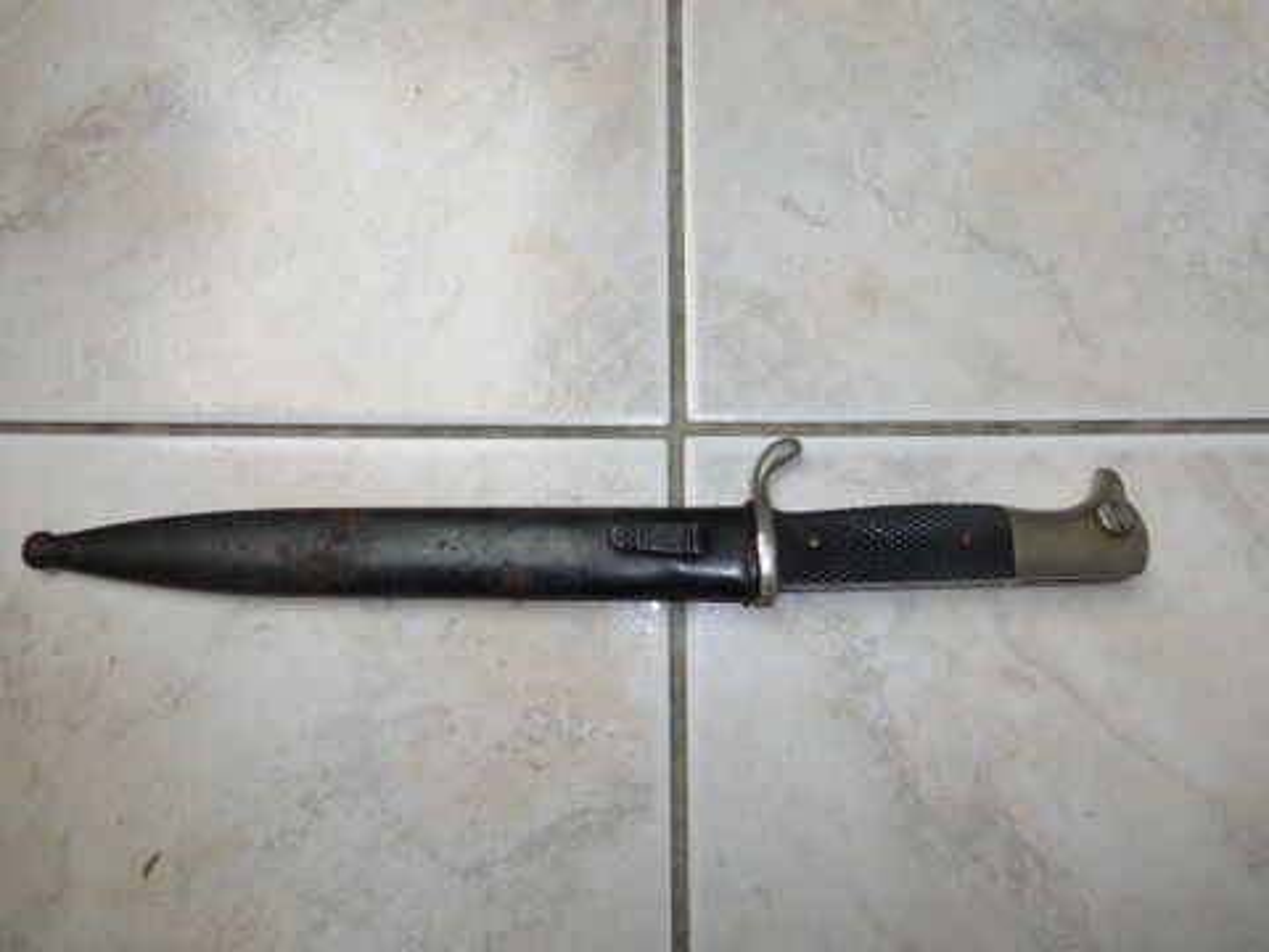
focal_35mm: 24
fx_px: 880
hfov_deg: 71.6
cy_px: 476
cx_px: 634
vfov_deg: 56.8
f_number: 3.3
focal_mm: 4.3
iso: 100
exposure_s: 1/40
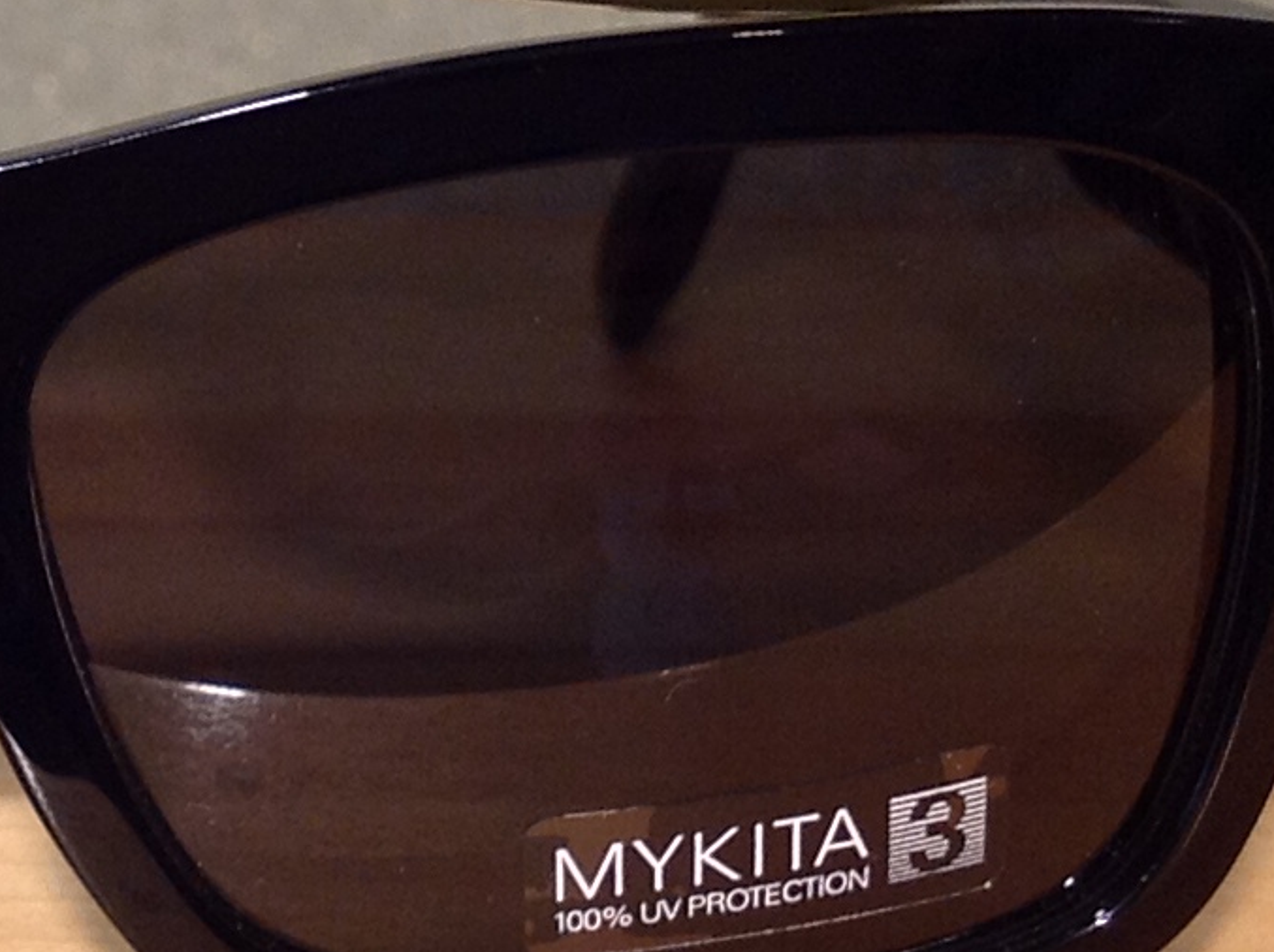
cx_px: -192
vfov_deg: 11.0
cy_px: 124
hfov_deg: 14.3
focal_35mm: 134
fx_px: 4926
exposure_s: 1/40
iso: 100
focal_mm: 4.28
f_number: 2.4
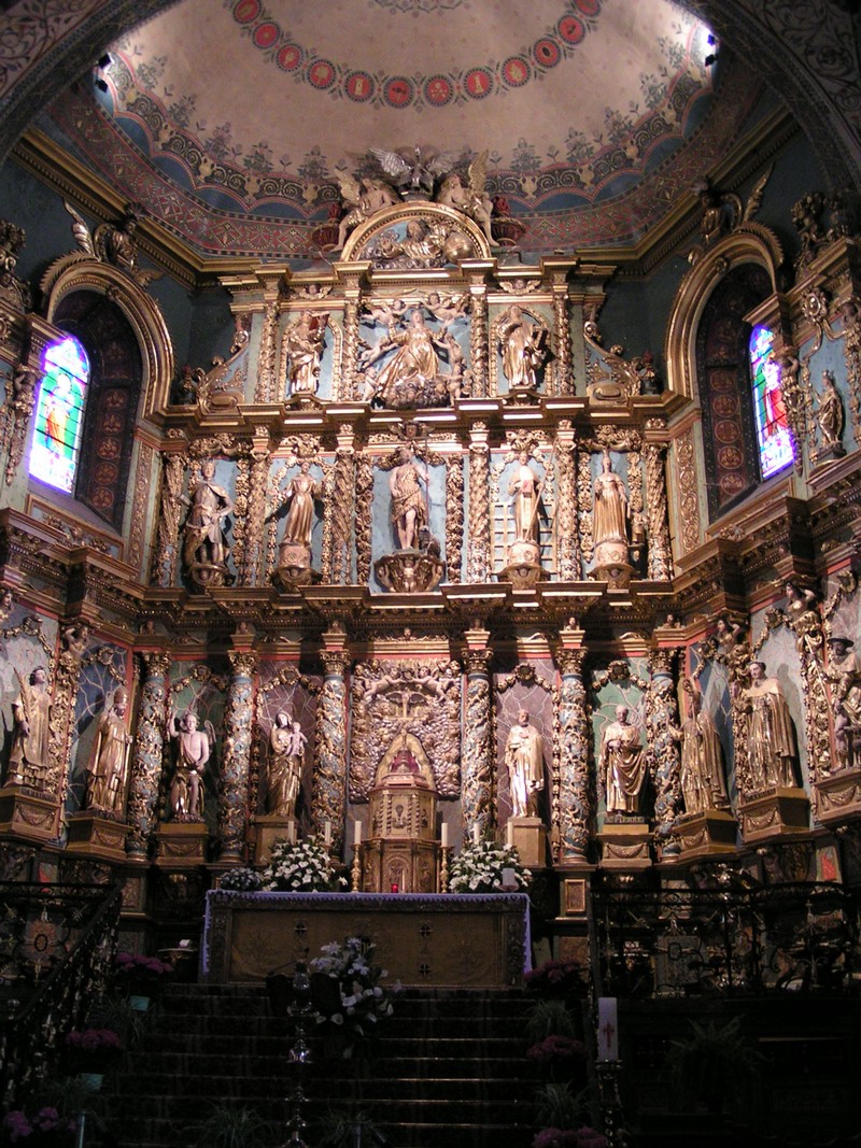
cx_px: 430
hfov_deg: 37.7
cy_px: 574
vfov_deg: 49.0
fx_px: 1260
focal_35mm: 38
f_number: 2.8
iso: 200
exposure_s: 1/6
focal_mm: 5.8
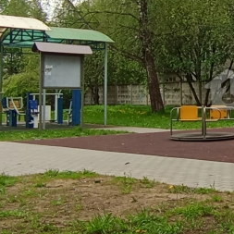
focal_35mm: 70
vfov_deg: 24.6
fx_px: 535
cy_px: 86
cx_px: 313
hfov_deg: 21.9
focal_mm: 1.65
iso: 50
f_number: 2.2
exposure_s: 1/536
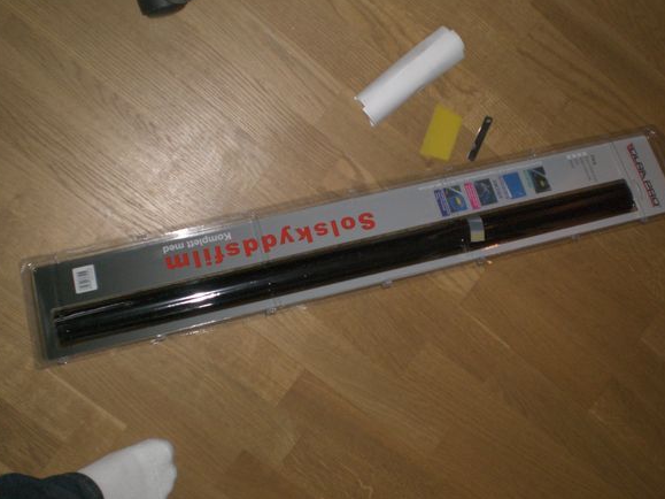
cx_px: 333
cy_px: 244
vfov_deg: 34.3
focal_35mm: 42
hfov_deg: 44.8
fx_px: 807
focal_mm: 6.3
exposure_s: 1/60
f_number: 3.1
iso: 200
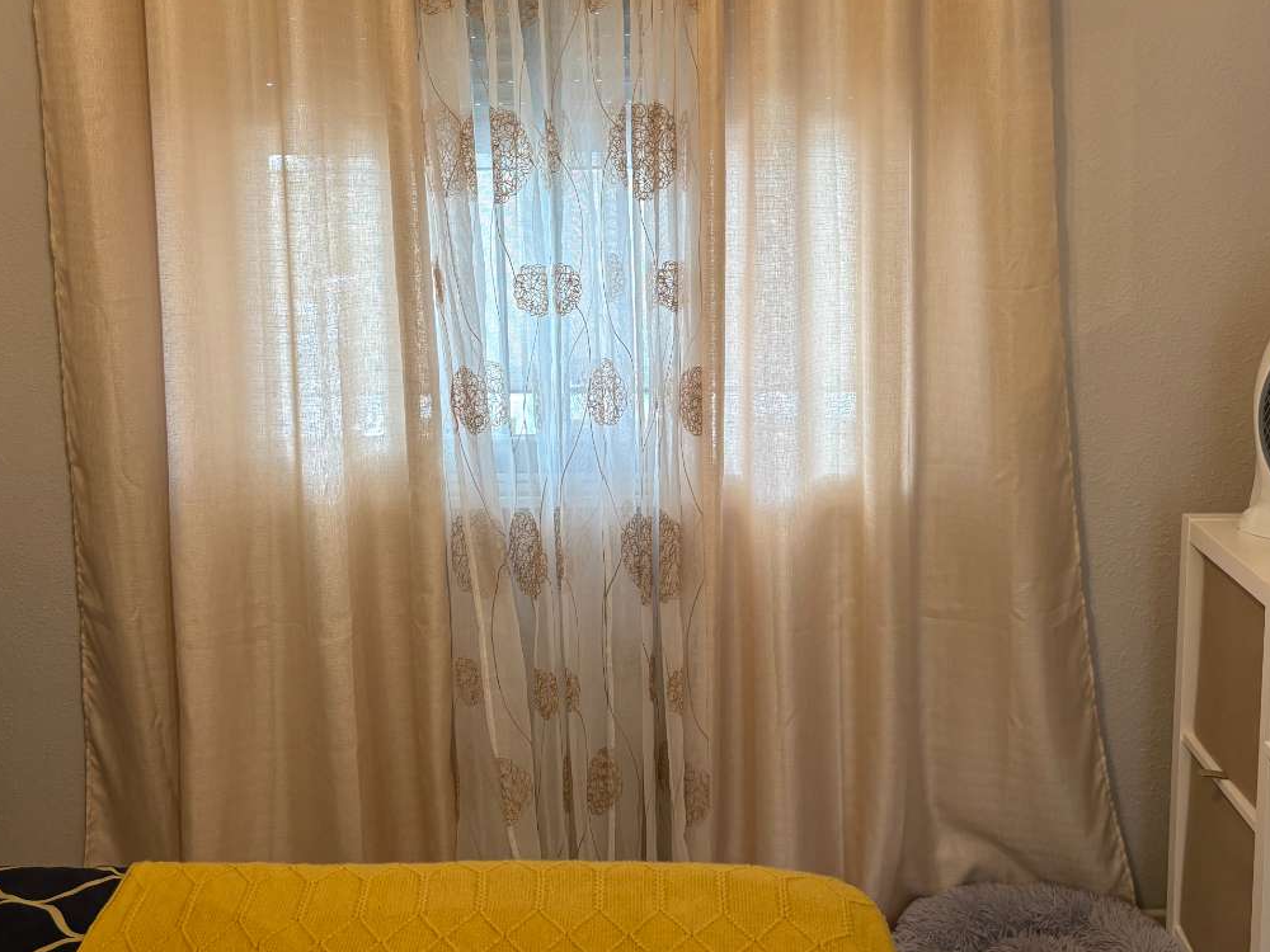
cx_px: 650
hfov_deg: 47.9
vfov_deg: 36.5
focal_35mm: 39
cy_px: 336
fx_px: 1431
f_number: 1.6
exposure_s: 1/50
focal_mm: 5.96
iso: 80
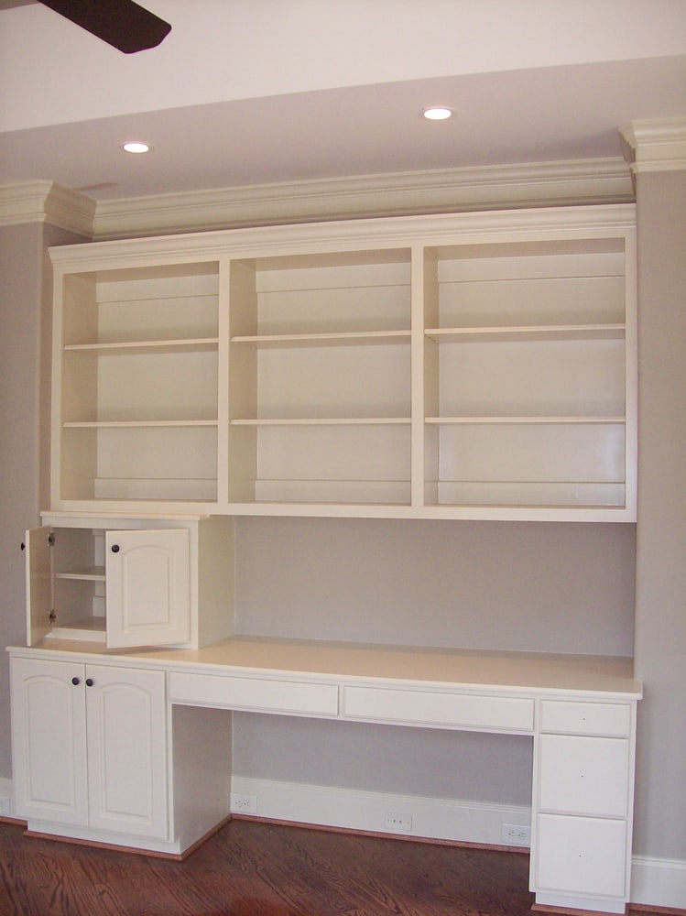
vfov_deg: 51.4
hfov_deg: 39.6
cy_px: 458
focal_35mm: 36
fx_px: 952
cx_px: 343
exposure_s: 1/64
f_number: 2.7
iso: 140
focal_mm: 6
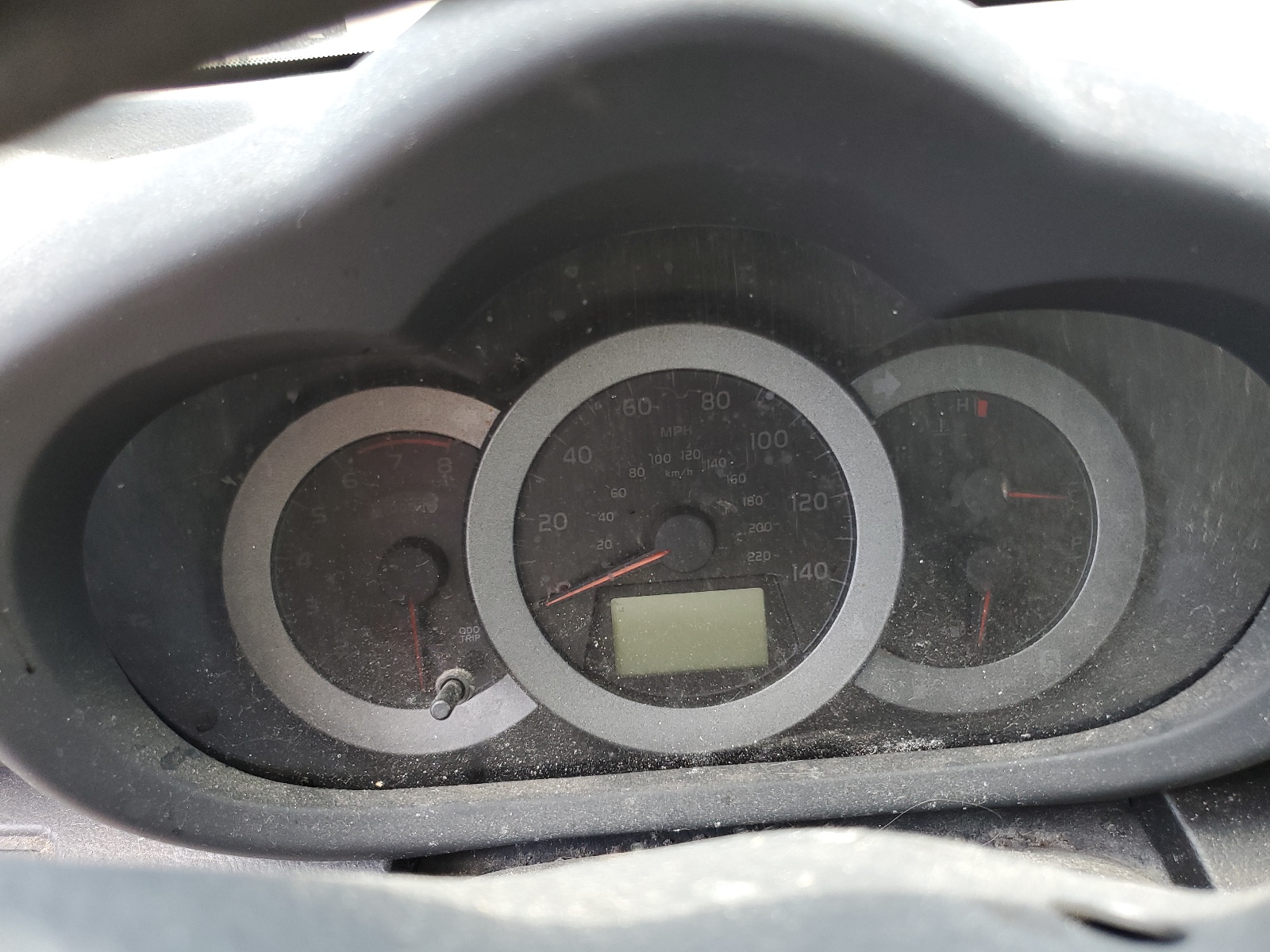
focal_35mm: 26
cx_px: 635
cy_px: 476
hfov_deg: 67.3
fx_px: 954
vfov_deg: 53.1
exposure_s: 1/120
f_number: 1.5
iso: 91
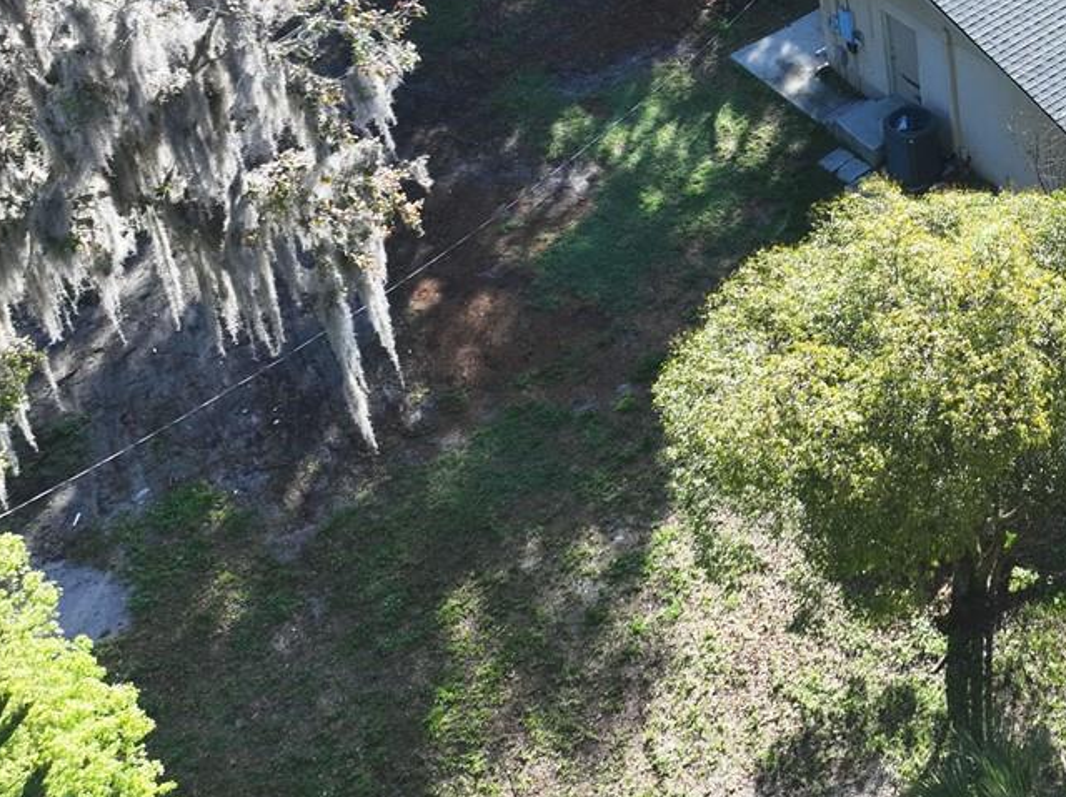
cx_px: 1104
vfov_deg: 23.1
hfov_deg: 29.7
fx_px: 1846
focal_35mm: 60
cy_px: -57
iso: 200
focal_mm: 12.29
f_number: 3.2
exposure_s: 1/240
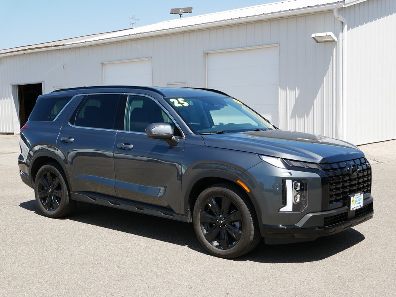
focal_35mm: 46
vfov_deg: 31.5
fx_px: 526
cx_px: 198
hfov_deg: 41.2
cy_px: 148
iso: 200
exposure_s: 1/320
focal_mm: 23
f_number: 7.1
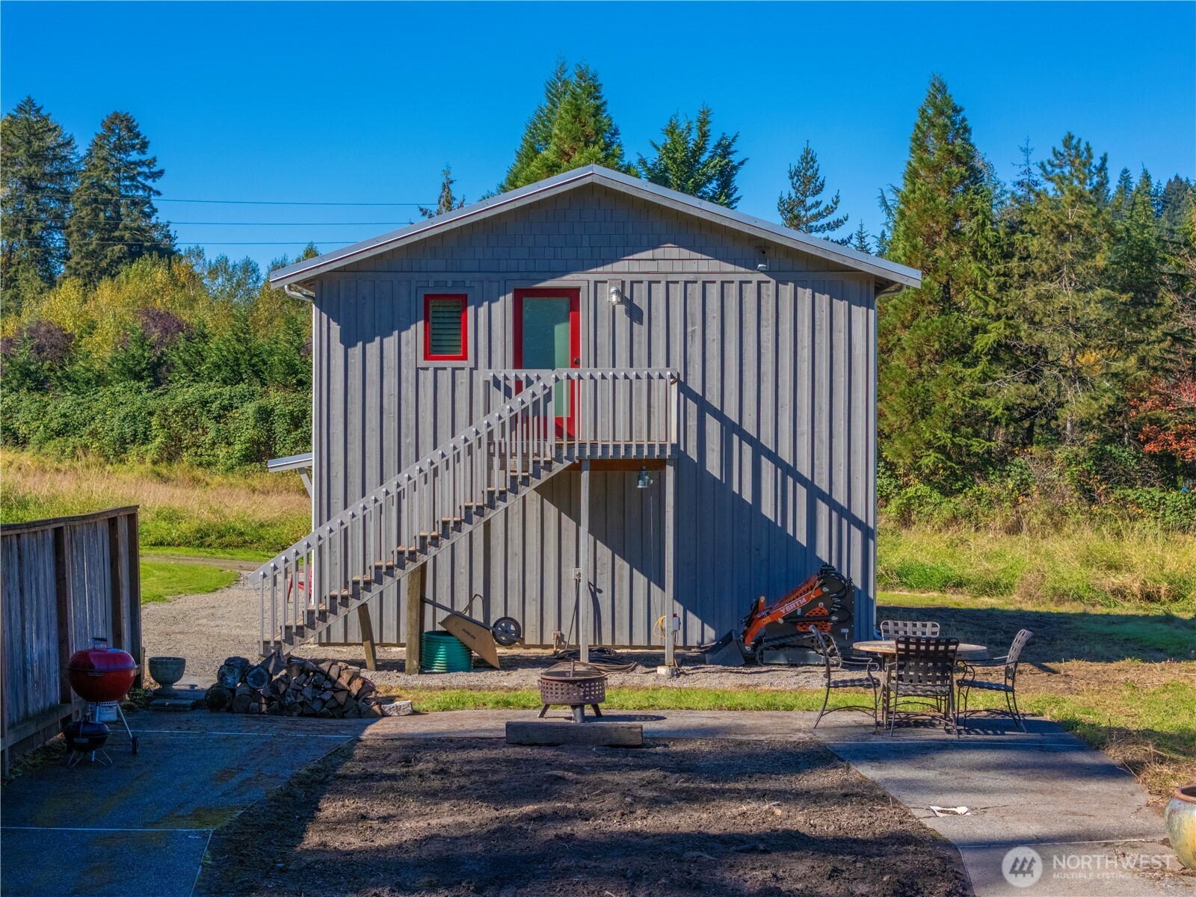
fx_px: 2419
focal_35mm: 70
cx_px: 598
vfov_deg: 21.0
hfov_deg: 27.8
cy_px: 448
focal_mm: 19.35
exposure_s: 1/1000
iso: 150
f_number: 2.8
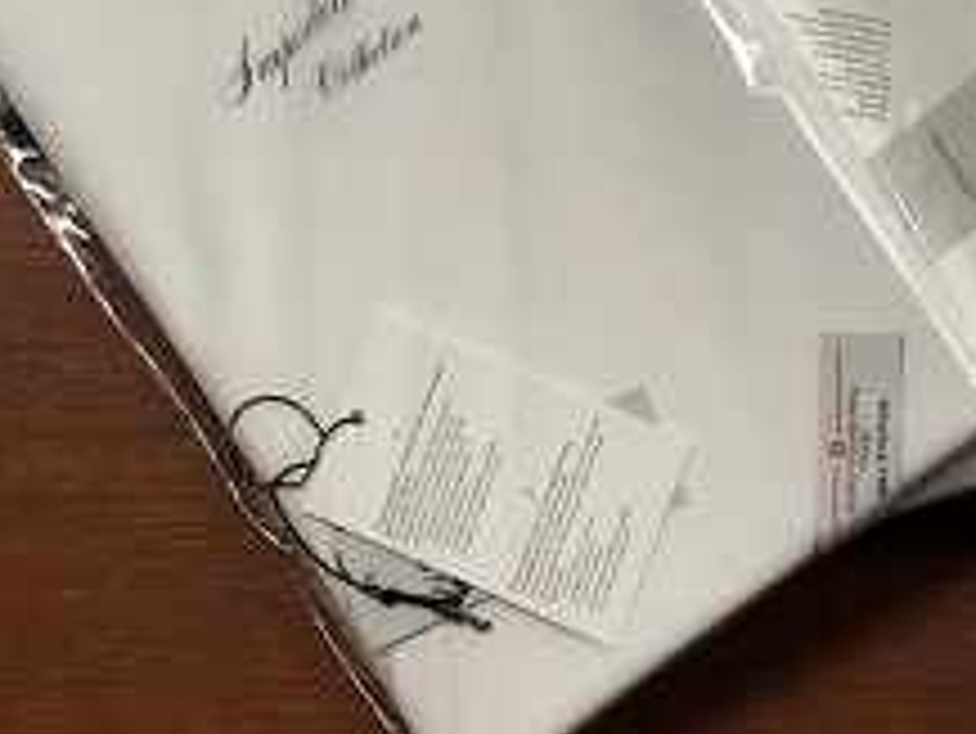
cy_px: -18
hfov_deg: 13.3
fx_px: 4062
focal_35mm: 144
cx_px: 1196
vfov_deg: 10.2
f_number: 2.4
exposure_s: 1/60
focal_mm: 6
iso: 40
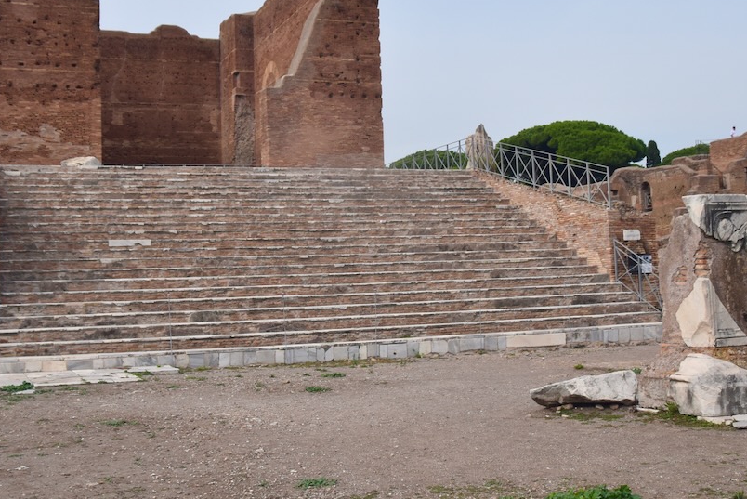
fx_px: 893
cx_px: 321
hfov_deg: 45.3
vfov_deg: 31.0
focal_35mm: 43
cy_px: 168
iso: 320
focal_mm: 18
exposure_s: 1/250
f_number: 8
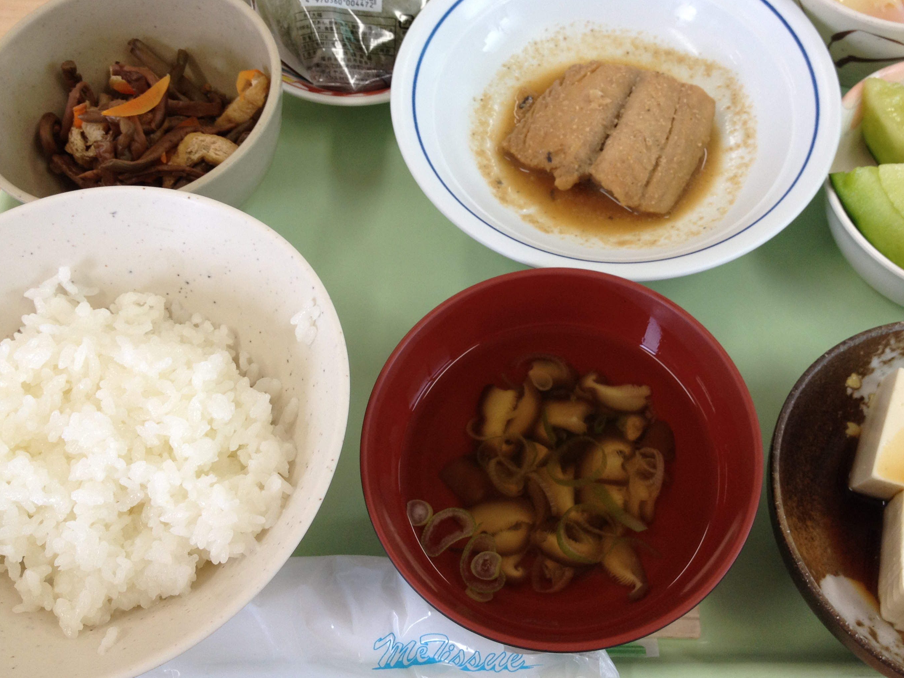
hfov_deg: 44.6
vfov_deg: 34.3
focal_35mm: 42
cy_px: 279
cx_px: 524
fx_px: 1097
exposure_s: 1/60
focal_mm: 4.28
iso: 80
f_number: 2.4
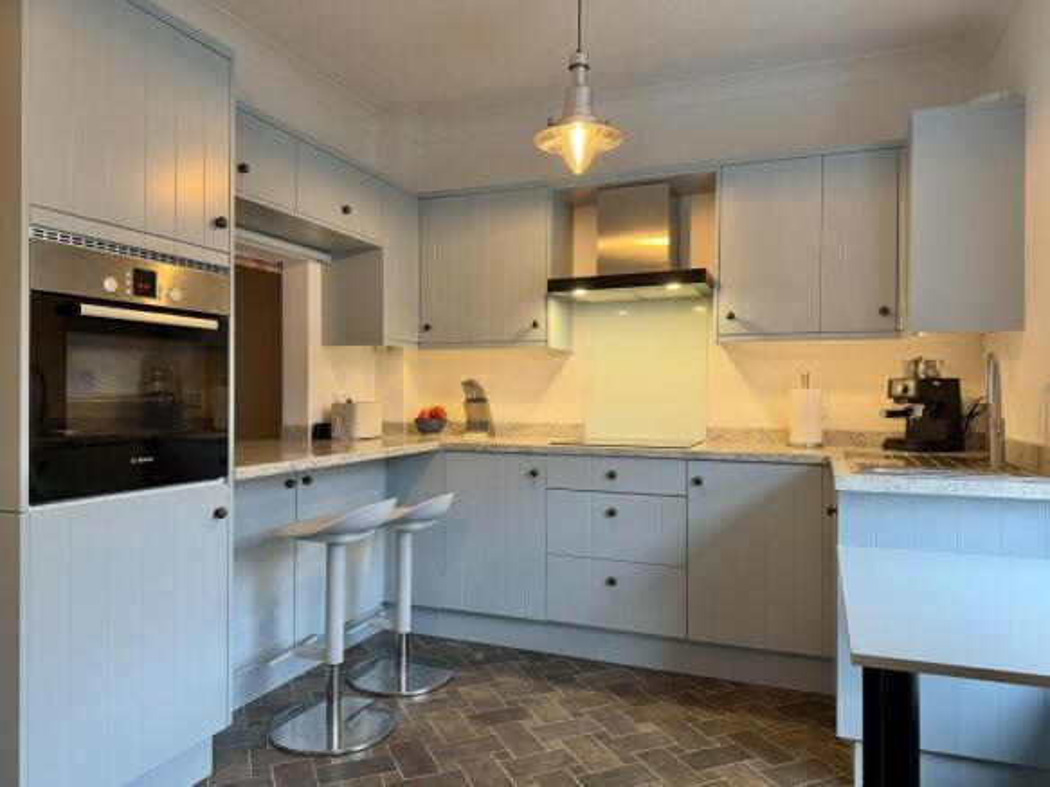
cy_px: 394
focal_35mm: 24
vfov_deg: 56.8
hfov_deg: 71.6
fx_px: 728
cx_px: 525
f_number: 1.78
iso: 200
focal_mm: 6.76
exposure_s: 1/76
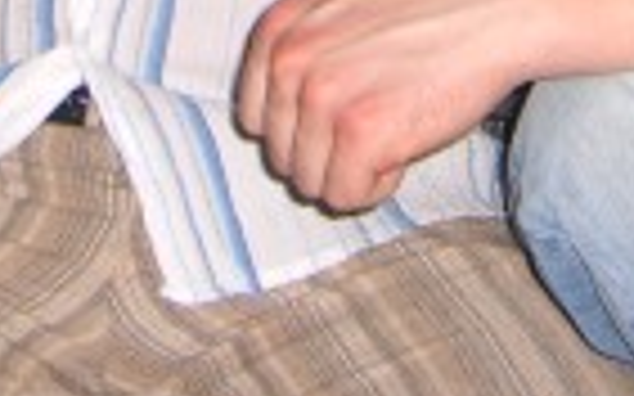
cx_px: 288
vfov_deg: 7.2
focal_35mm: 171
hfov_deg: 12.3
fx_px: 2953
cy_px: -594
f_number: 2.8
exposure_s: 1/60
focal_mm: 7.9
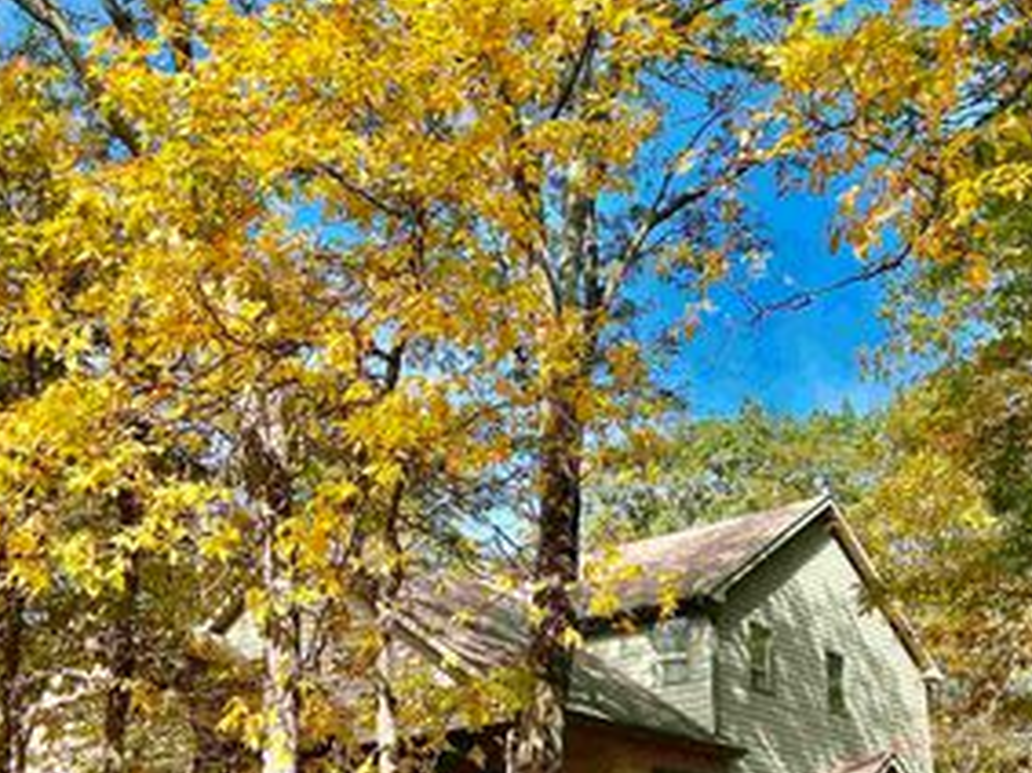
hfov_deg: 41.2
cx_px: 576
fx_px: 1371
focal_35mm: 46
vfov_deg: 31.4
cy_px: 476
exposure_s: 1/1280
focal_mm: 5.7
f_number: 1.5
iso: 50
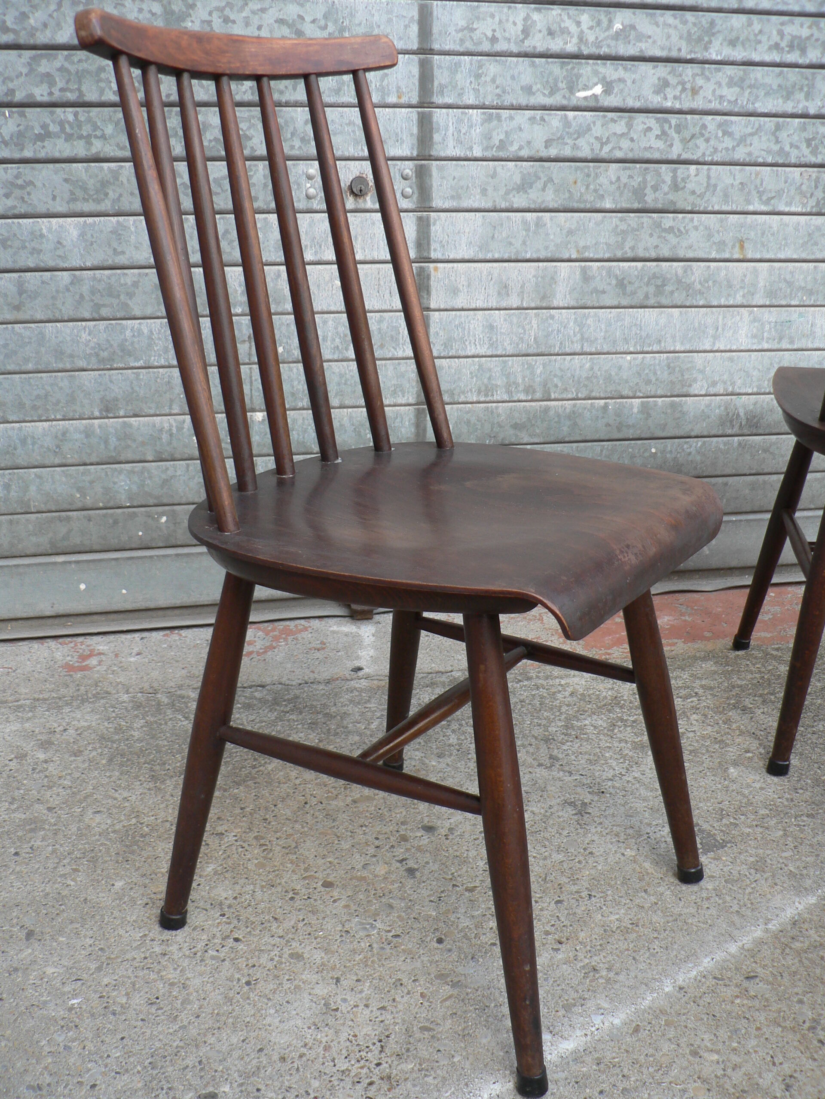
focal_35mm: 36
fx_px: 1144
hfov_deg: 39.7
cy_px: 550
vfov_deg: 51.4
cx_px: 412
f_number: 2.8
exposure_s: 1/60
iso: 80
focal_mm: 6
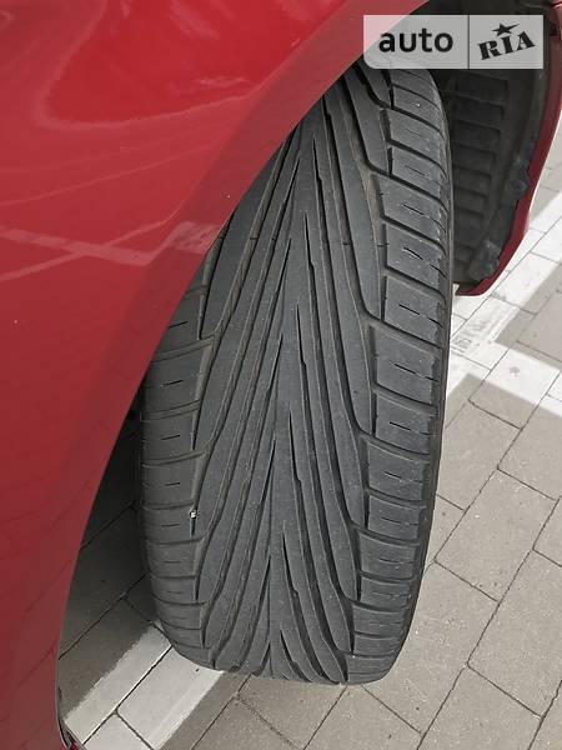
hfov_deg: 49.7
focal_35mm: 28
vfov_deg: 63.4
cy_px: 375
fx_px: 606
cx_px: 281
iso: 20
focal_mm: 4
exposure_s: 1/330
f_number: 1.8
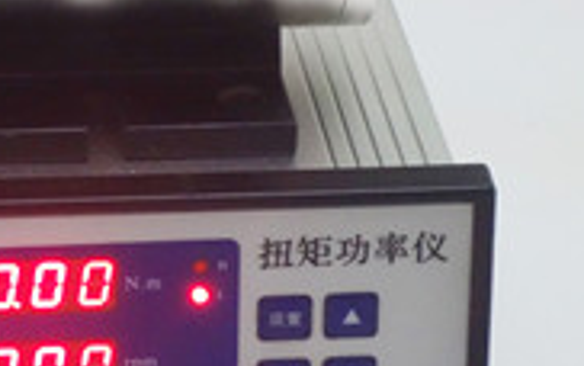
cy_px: 18
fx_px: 2357
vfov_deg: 8.8
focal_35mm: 148
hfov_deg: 14.0
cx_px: 82
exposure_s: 1/50
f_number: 3.2
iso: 1000
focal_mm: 17.18
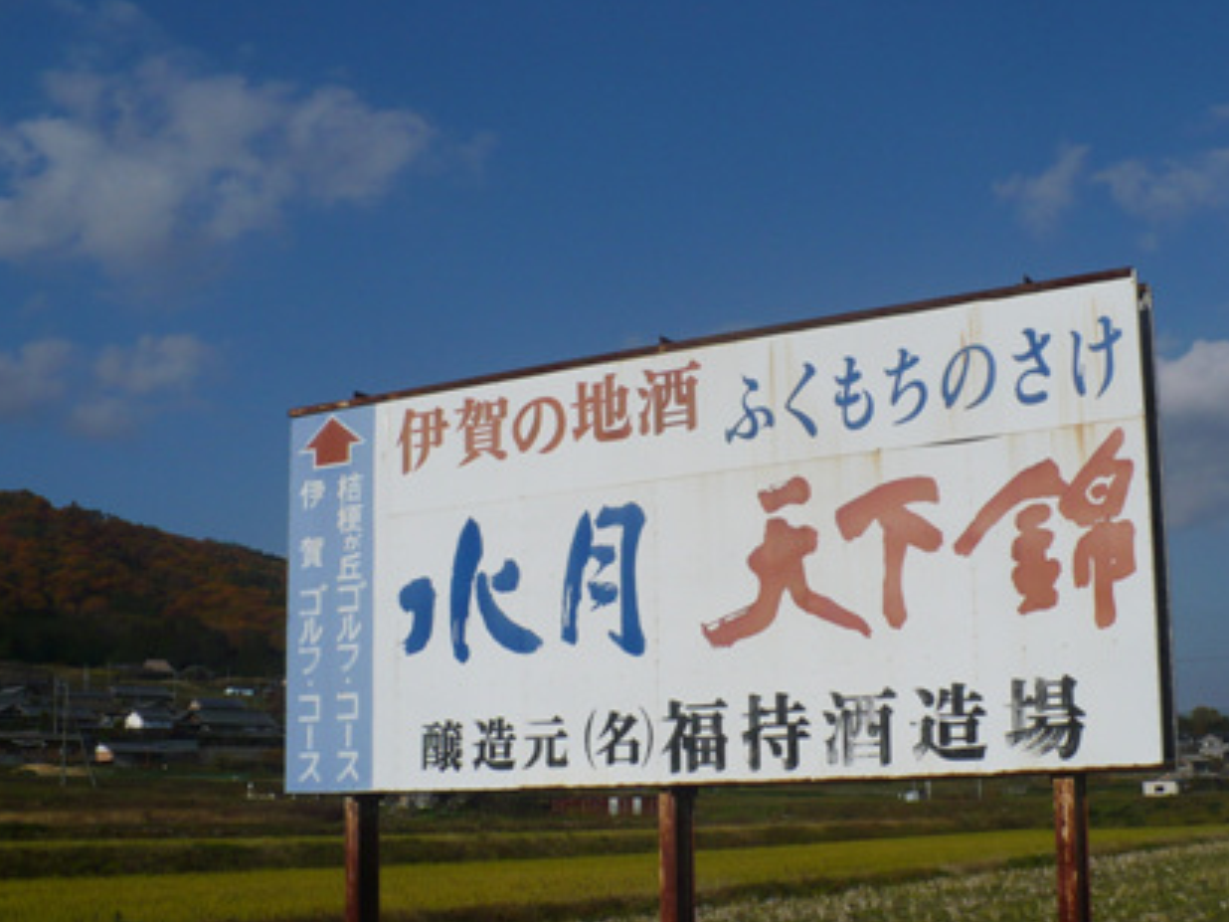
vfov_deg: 30.8
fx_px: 1669
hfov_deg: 40.3
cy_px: 531
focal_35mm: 47
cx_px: 708
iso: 100
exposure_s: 1/500
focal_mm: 6.1
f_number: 8
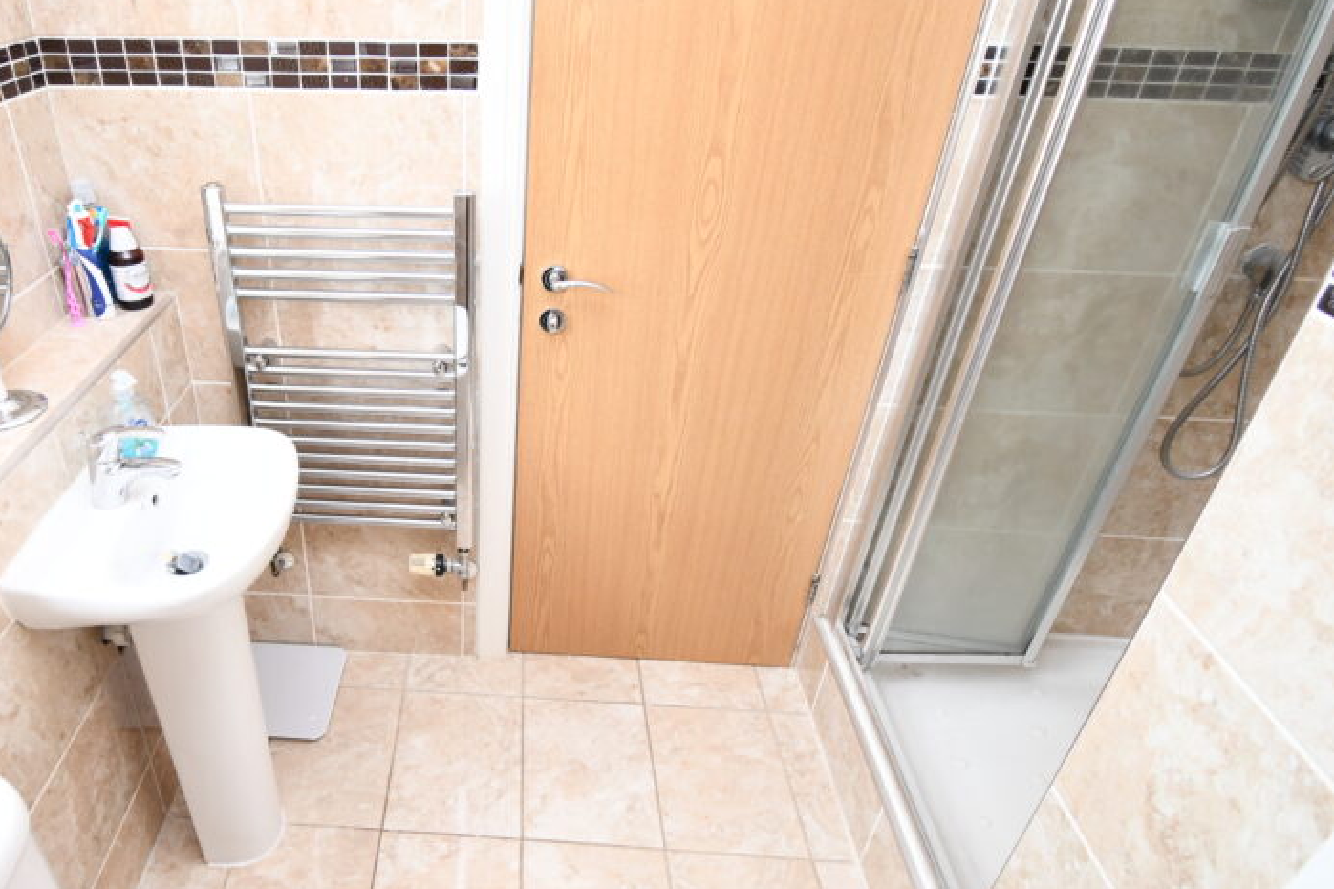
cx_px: 445
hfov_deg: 76.1
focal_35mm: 22
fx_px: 815
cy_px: 459
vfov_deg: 57.2
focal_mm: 10
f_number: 4.5
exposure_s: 1/25
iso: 560
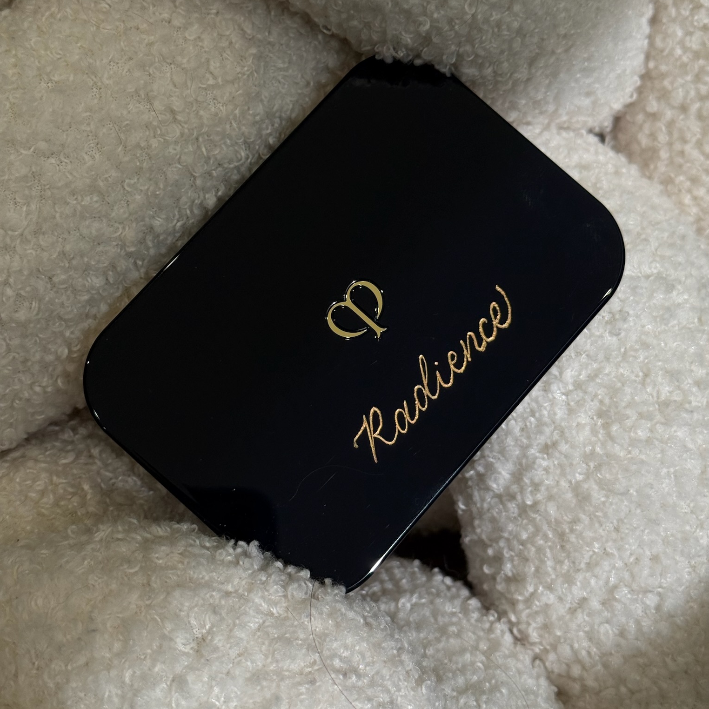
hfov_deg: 30.0
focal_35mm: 57
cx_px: 356
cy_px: 304
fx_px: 1321
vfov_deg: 30.0
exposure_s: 1/173
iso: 80
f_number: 1.78
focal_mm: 6.76
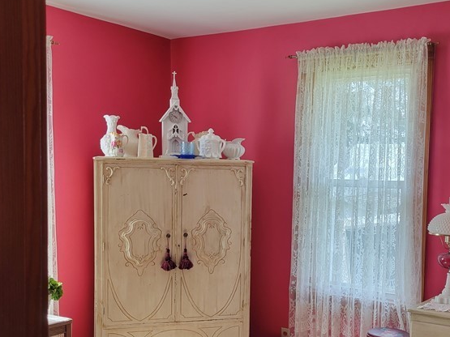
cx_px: 287
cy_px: 221
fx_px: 624
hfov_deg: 39.3
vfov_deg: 30.1
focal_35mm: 48
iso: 64
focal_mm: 5.4
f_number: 1.8
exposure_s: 1/120
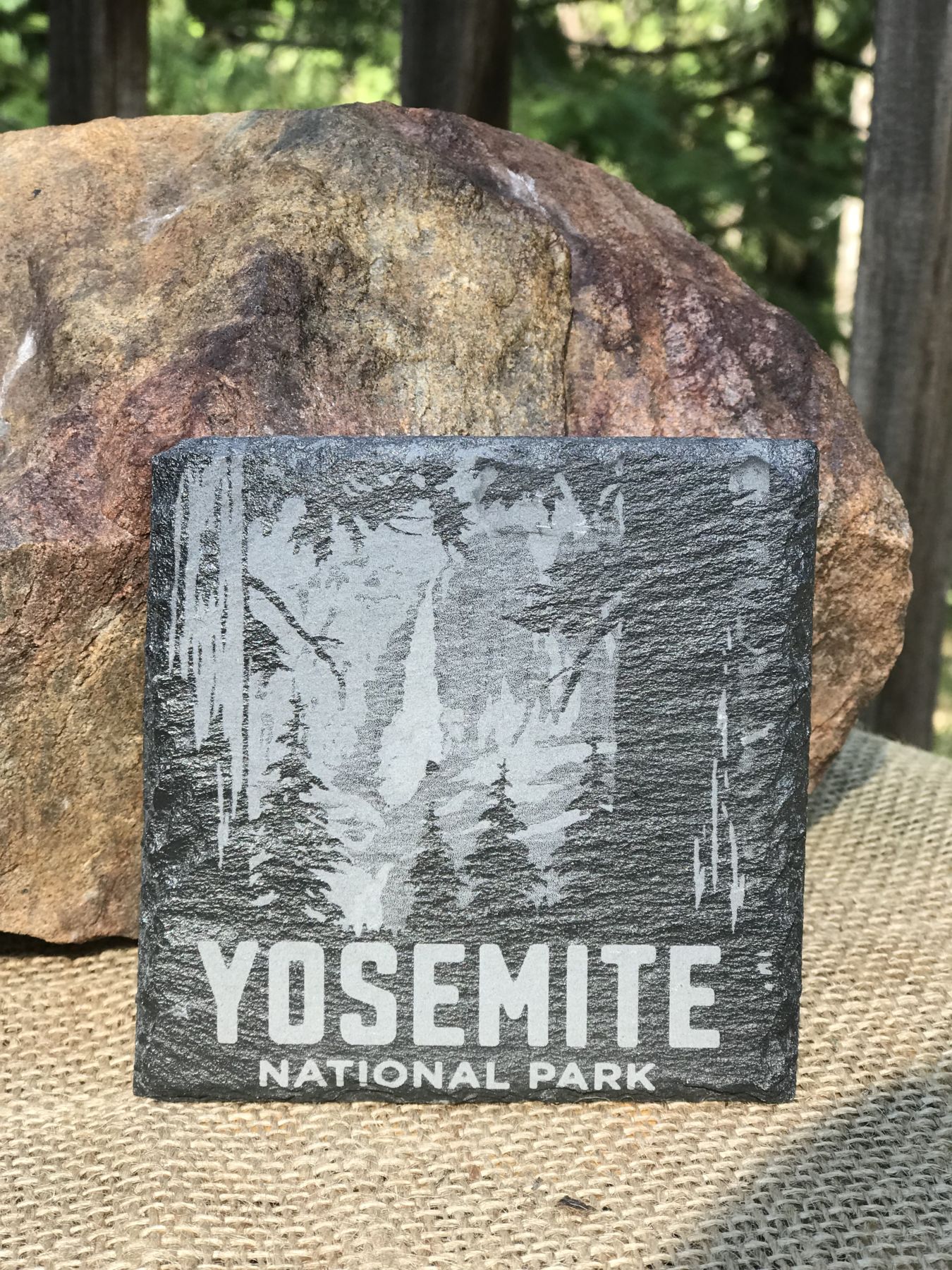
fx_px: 2090
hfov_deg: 25.7
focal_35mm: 57
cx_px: 476
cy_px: 635
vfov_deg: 33.8
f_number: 2.8
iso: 25
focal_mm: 6.6
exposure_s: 1/120
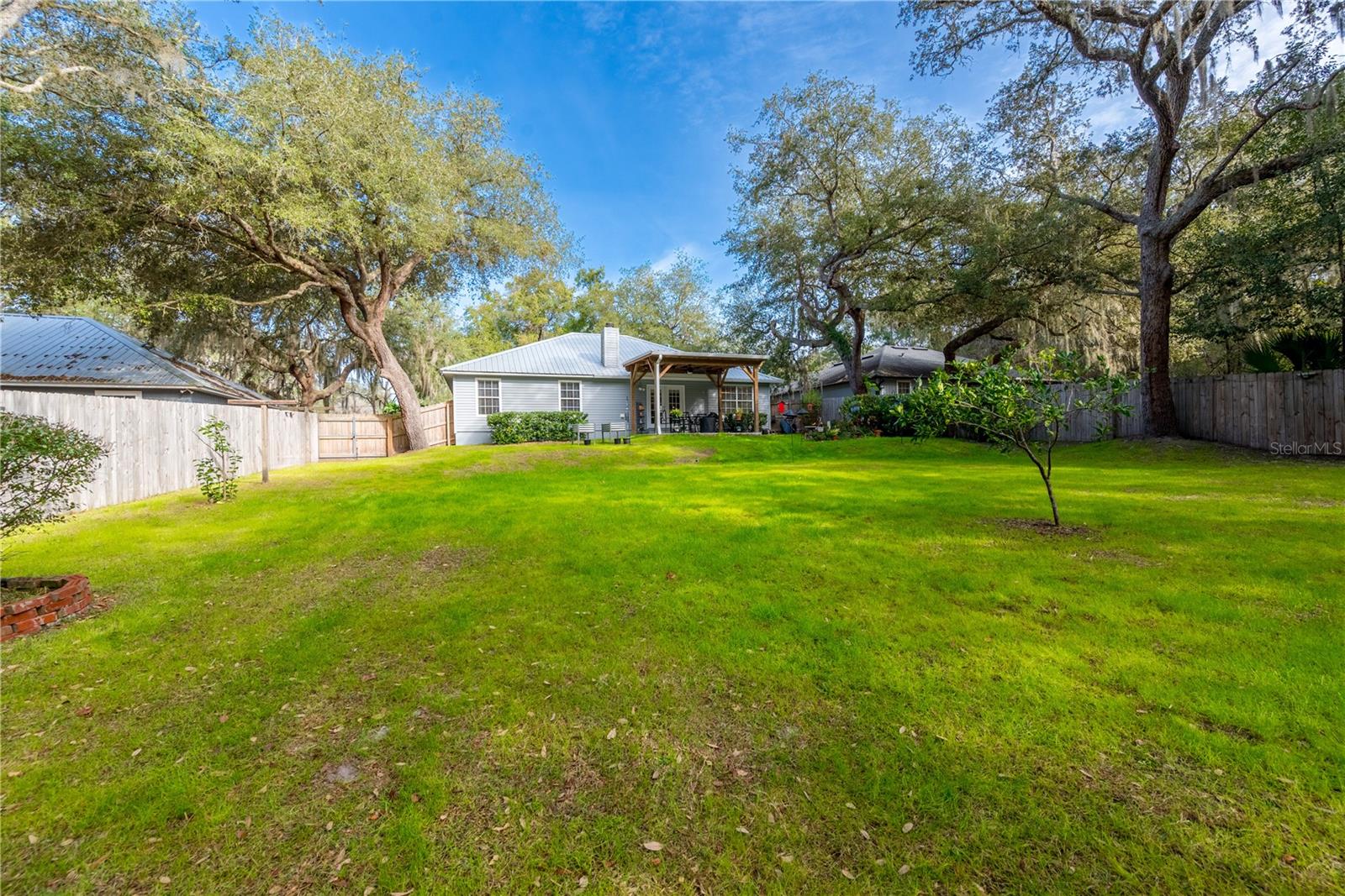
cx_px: 672
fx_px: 523
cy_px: 448
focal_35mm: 14
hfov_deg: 104.2
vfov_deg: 81.2
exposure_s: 1/1600
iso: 400
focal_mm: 14
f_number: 8
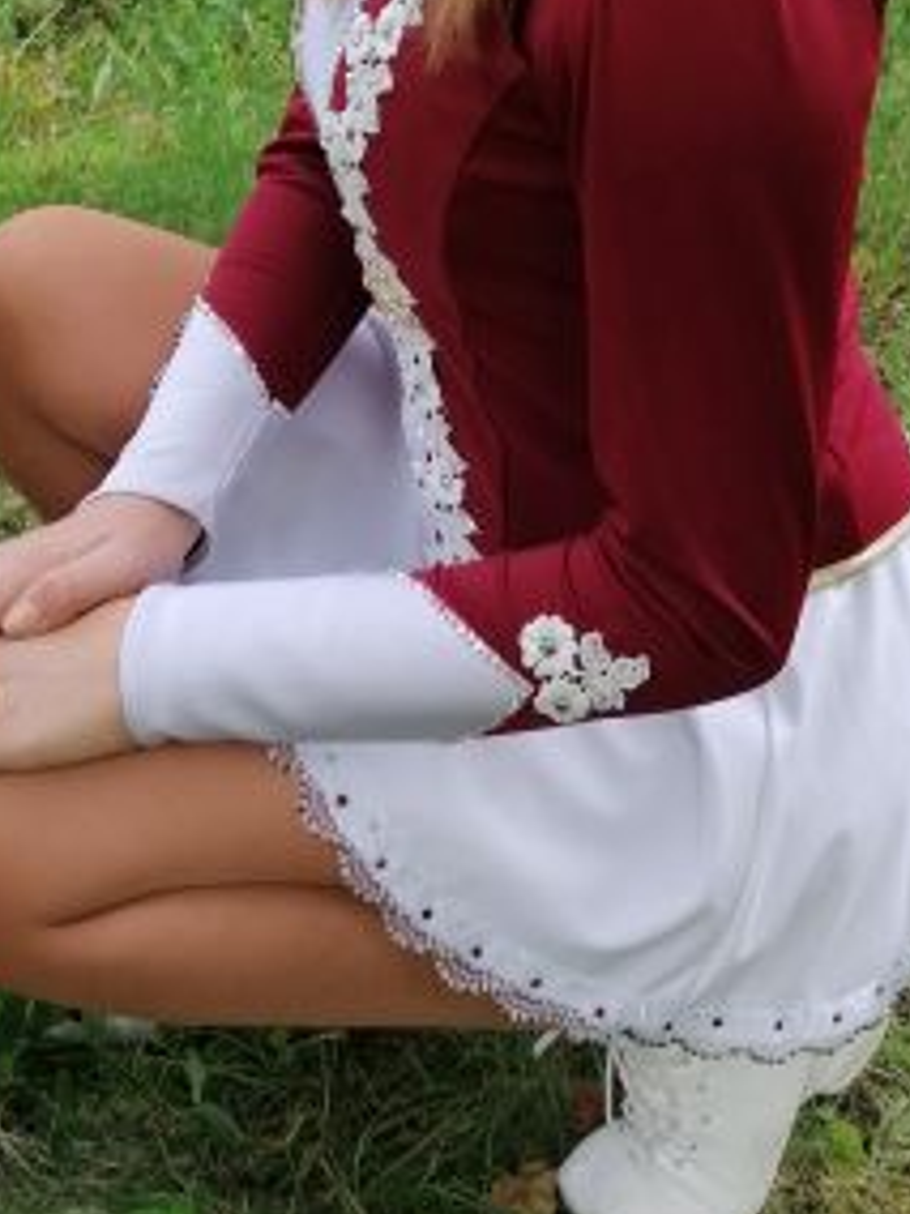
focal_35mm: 76
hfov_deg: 19.4
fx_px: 2664
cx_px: 474
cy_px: 180
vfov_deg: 25.1
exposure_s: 1/206
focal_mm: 4.75
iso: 50
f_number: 1.8
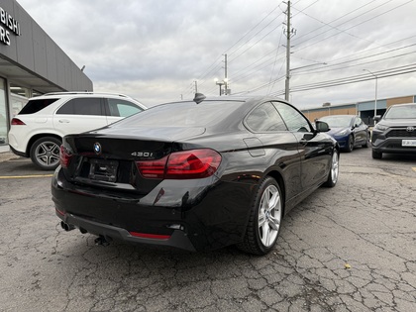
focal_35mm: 24
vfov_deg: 56.8
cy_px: 156
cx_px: 208
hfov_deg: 71.6
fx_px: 288
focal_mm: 6.76
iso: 64
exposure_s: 1/121
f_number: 1.78
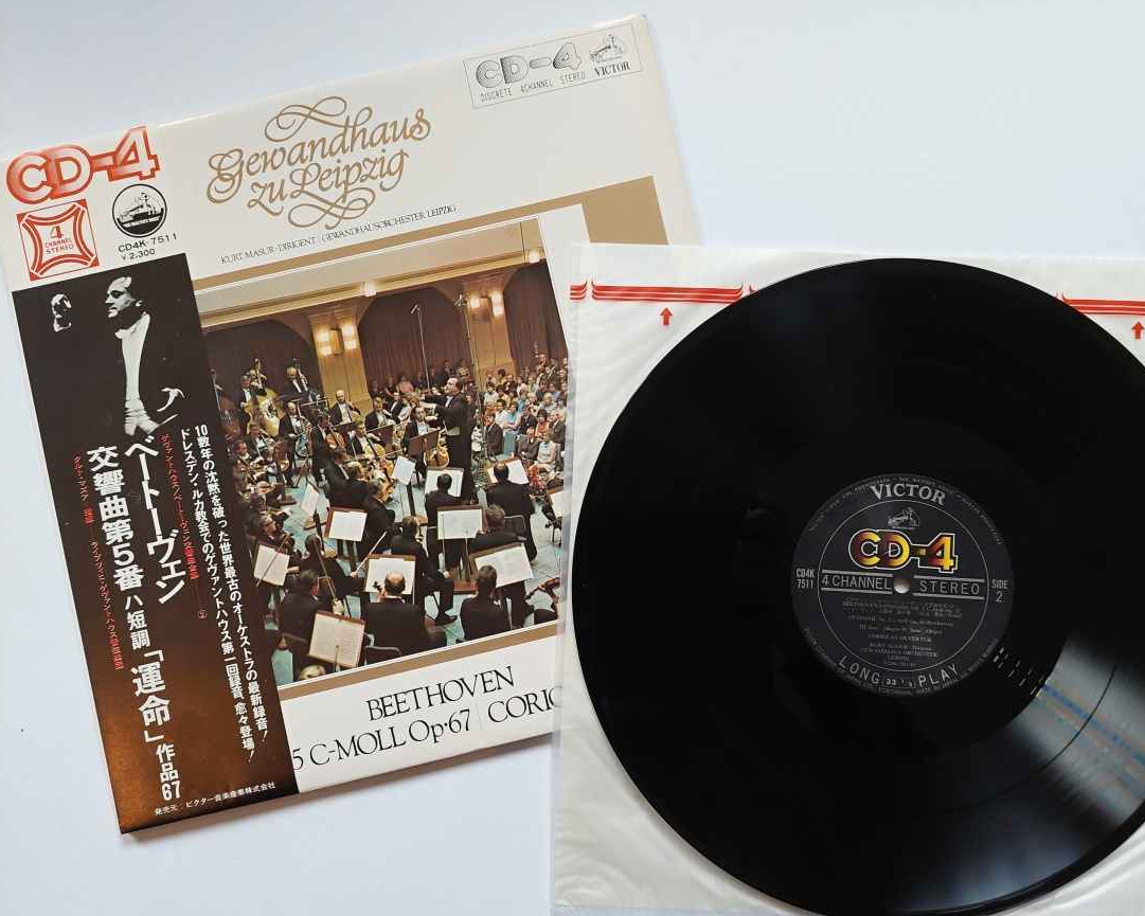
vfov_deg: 54.9
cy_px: 462
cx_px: 631
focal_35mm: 26
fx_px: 881
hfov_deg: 65.9
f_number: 1.8
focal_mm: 5.23
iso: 320
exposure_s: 1/50
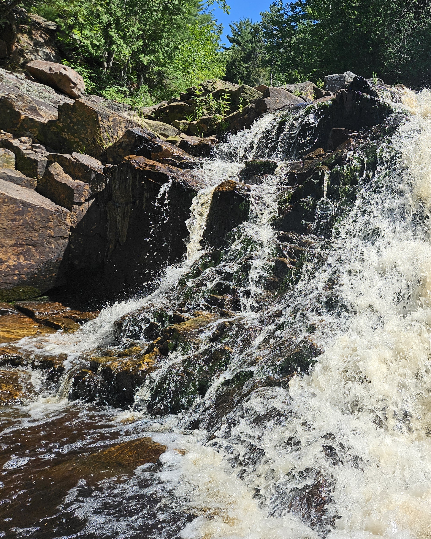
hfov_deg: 38.1
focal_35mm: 36
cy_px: 239
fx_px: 574
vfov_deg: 50.2
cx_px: 397
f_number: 1.8
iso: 32
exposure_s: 1/1650
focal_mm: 5.4
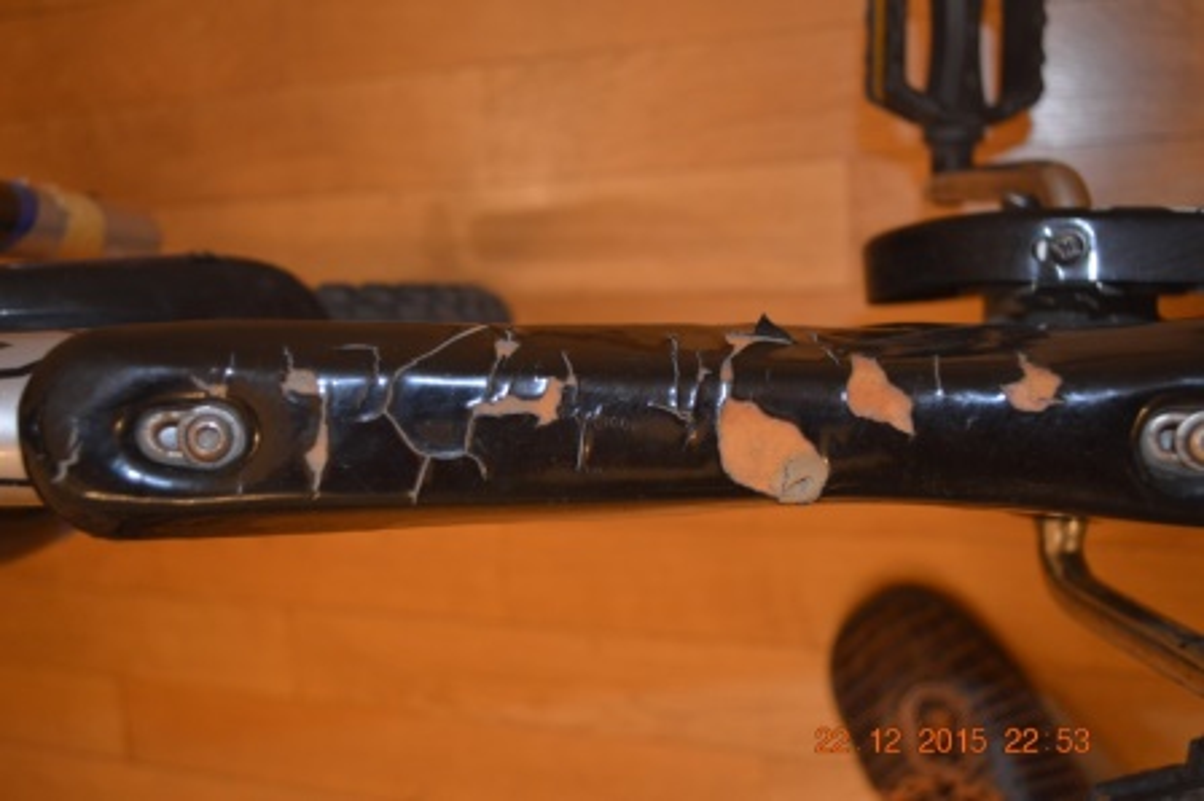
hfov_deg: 57.3
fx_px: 1103
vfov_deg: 39.9
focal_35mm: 33
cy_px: 400
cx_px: 602
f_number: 4
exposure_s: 1/30
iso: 800
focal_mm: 22
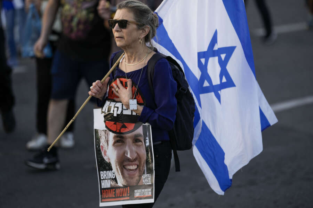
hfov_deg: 15.2
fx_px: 1174
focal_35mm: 135
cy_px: 104
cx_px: 156
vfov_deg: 10.2
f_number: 1.8
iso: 200
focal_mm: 135
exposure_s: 1/1000
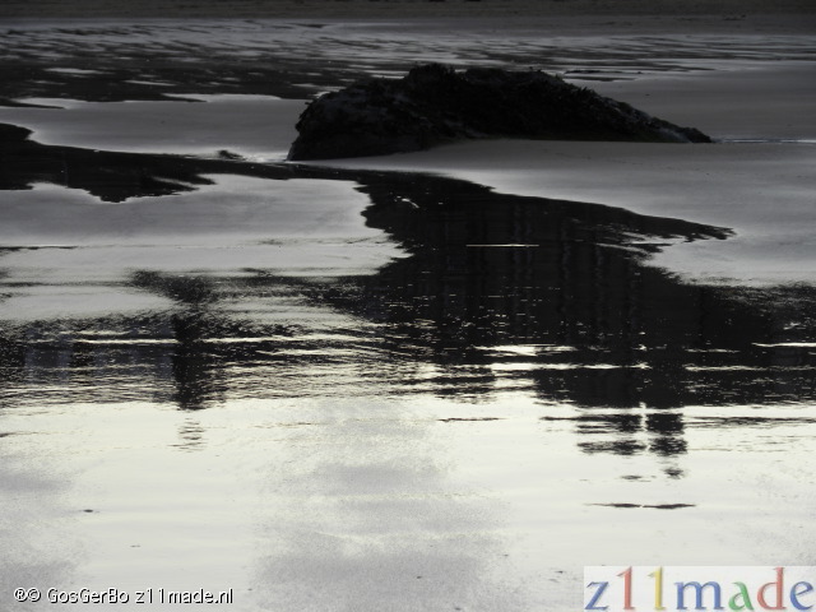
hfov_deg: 9.3
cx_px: 408
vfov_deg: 7.0
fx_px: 4997
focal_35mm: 212
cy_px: 306
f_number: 4.5
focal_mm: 37.7
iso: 64
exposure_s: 1/64.1
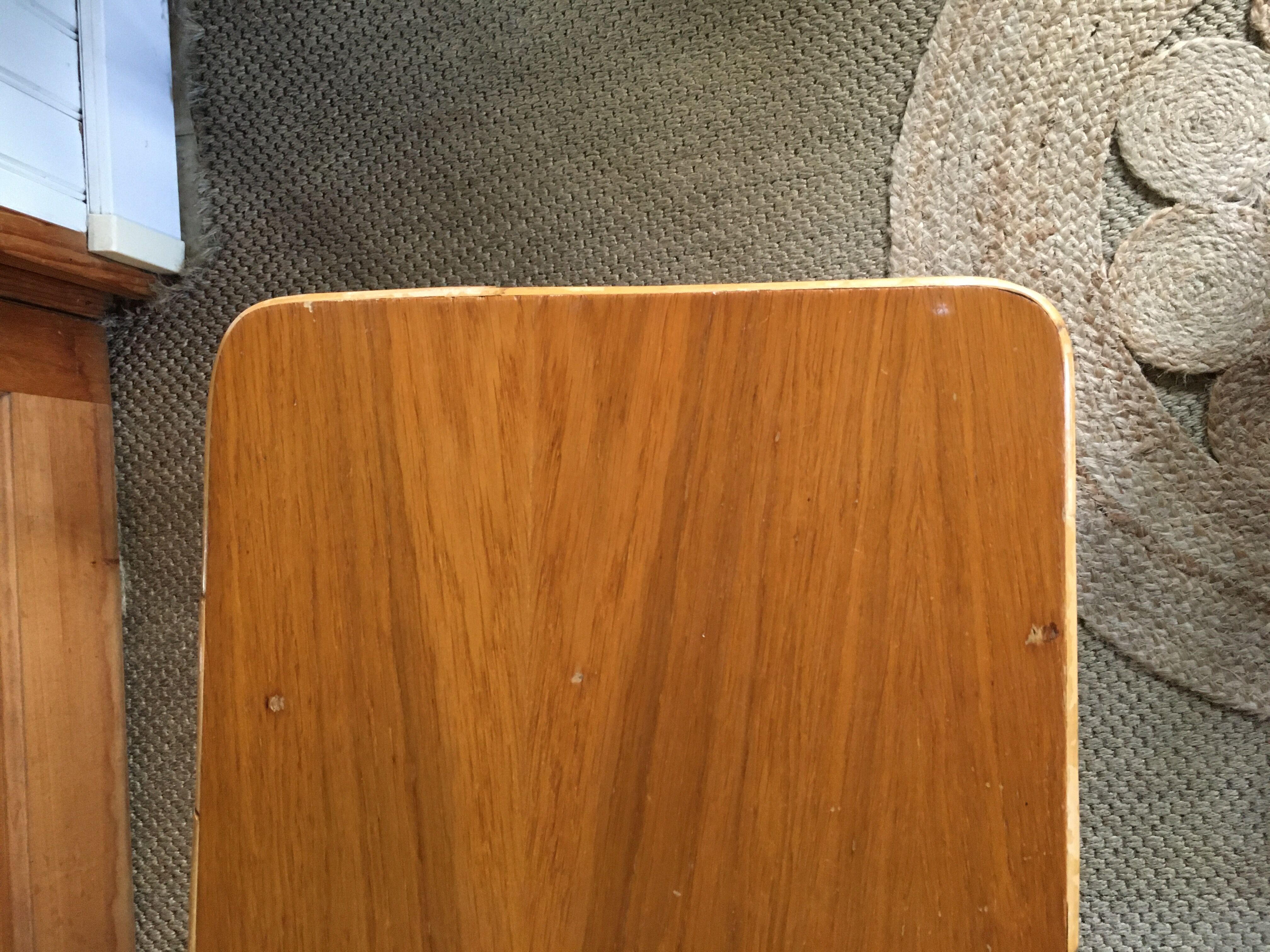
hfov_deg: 61.7
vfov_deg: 48.2
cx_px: 635
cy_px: 476
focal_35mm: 29
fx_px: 1064
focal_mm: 4.15
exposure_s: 1/20
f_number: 2.2
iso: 200
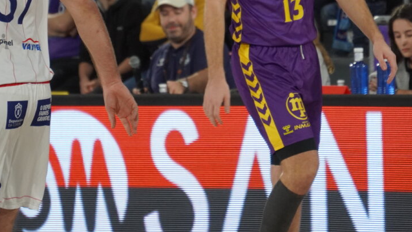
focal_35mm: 585
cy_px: -3
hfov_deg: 3.7
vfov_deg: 2.1
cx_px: 240
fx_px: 6390
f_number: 6.3
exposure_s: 1/400
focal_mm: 210
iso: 1600
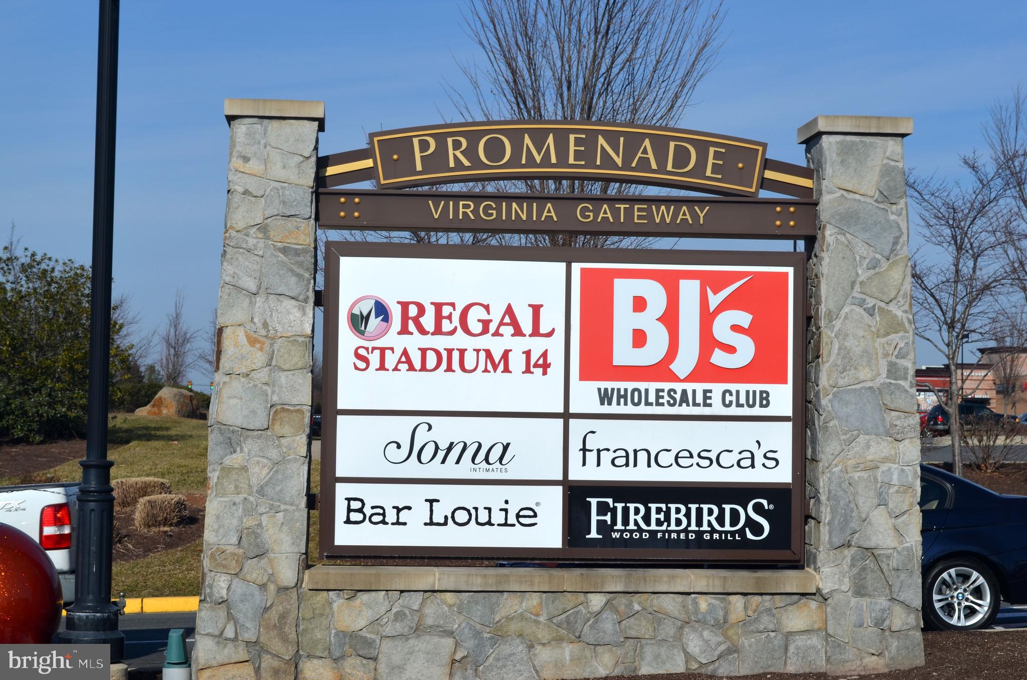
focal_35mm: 69
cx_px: 514
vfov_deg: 19.6
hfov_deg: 29.3
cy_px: 340
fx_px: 1964
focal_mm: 46
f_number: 10
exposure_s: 1/400
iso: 100
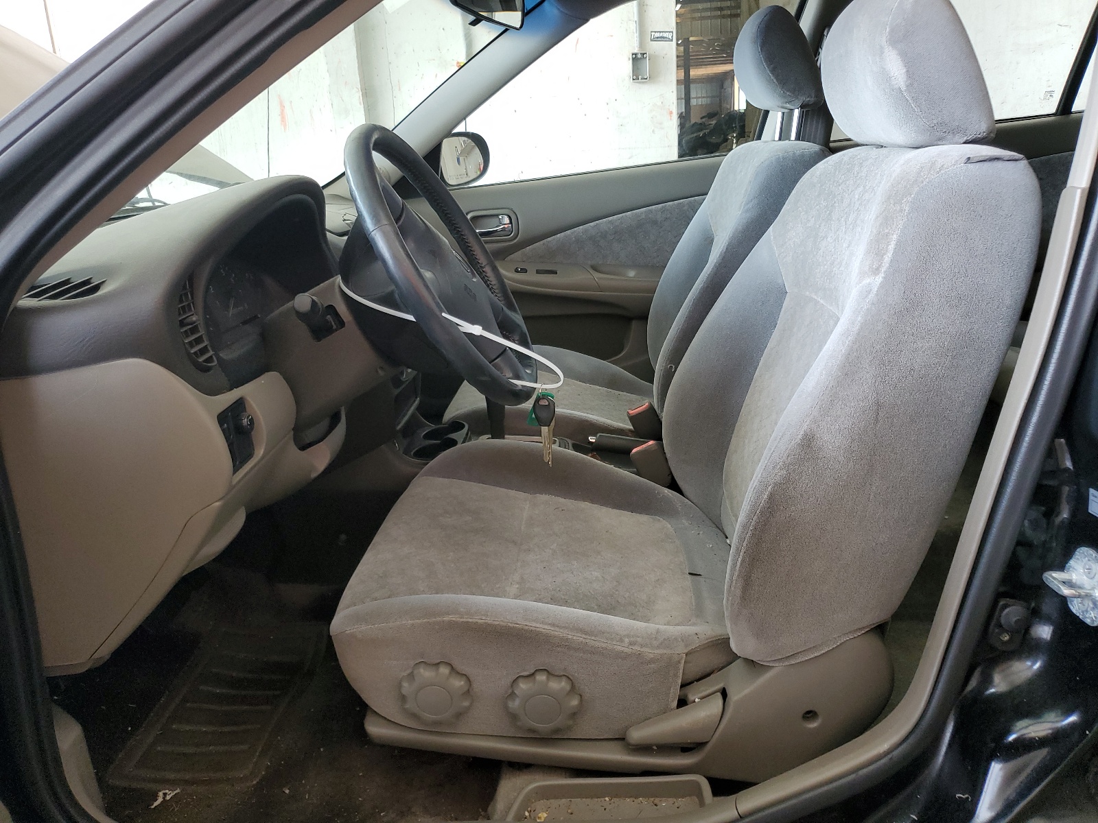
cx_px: 549
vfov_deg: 53.1
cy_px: 412
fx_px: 825
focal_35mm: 26
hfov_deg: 67.3
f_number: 1.5
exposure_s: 1/120
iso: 90
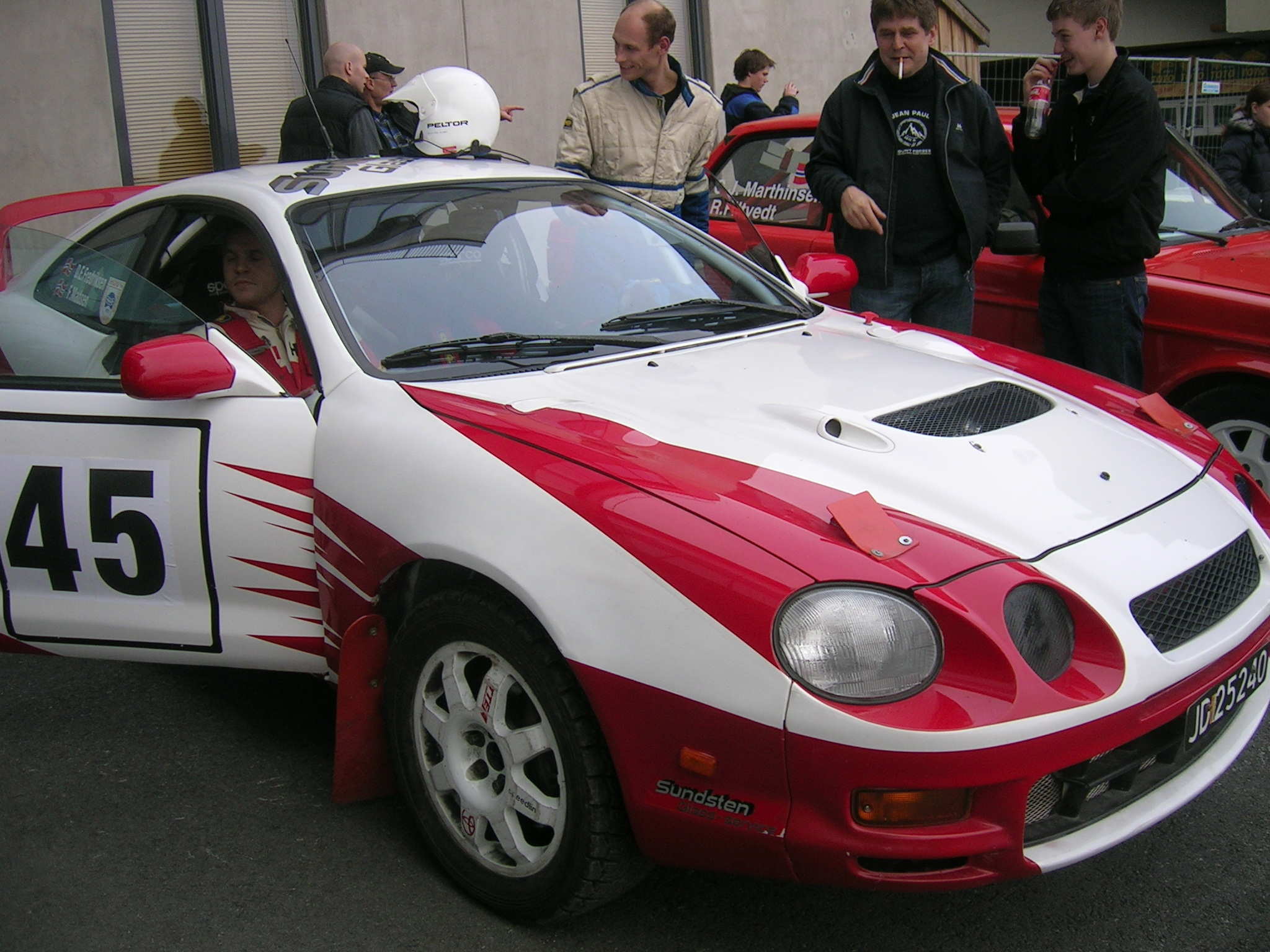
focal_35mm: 35
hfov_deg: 52.6
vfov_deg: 40.7
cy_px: 476
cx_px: 635
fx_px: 1284
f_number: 2.8
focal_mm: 5.4
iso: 50
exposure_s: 1/134
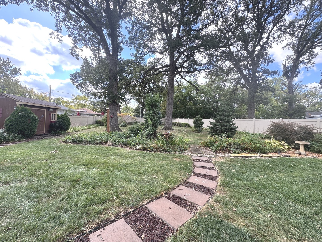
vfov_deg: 85.7
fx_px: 130
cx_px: 161
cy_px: 121
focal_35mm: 14
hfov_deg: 102.1
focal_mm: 2.22
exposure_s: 1/166
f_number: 2.2
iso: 40
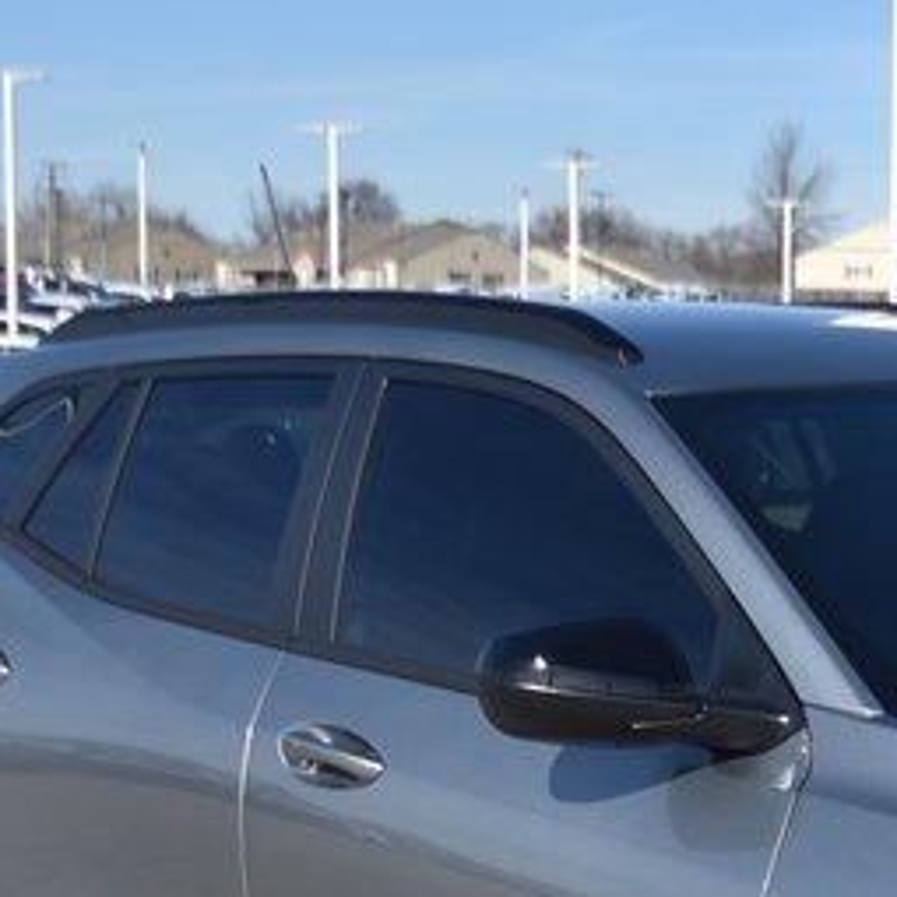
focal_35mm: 123
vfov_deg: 14.0
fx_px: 3606
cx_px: 1120
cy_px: 844
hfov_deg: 13.7
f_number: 4.5
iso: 100
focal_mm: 24
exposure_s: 1/1000
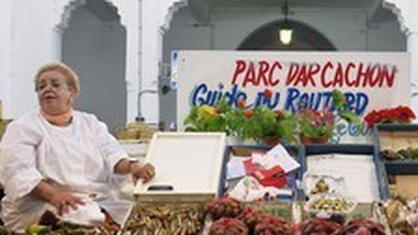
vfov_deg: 19.7
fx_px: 676
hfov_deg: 34.0
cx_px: 280
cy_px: 118
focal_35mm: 61
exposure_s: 1/125
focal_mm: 31
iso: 800
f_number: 4
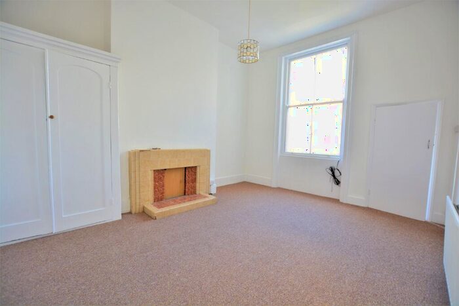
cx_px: 230
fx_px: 191
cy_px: 153
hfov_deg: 100.4
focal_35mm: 15
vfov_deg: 77.4
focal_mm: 10
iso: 125
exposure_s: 1/30
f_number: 3.5
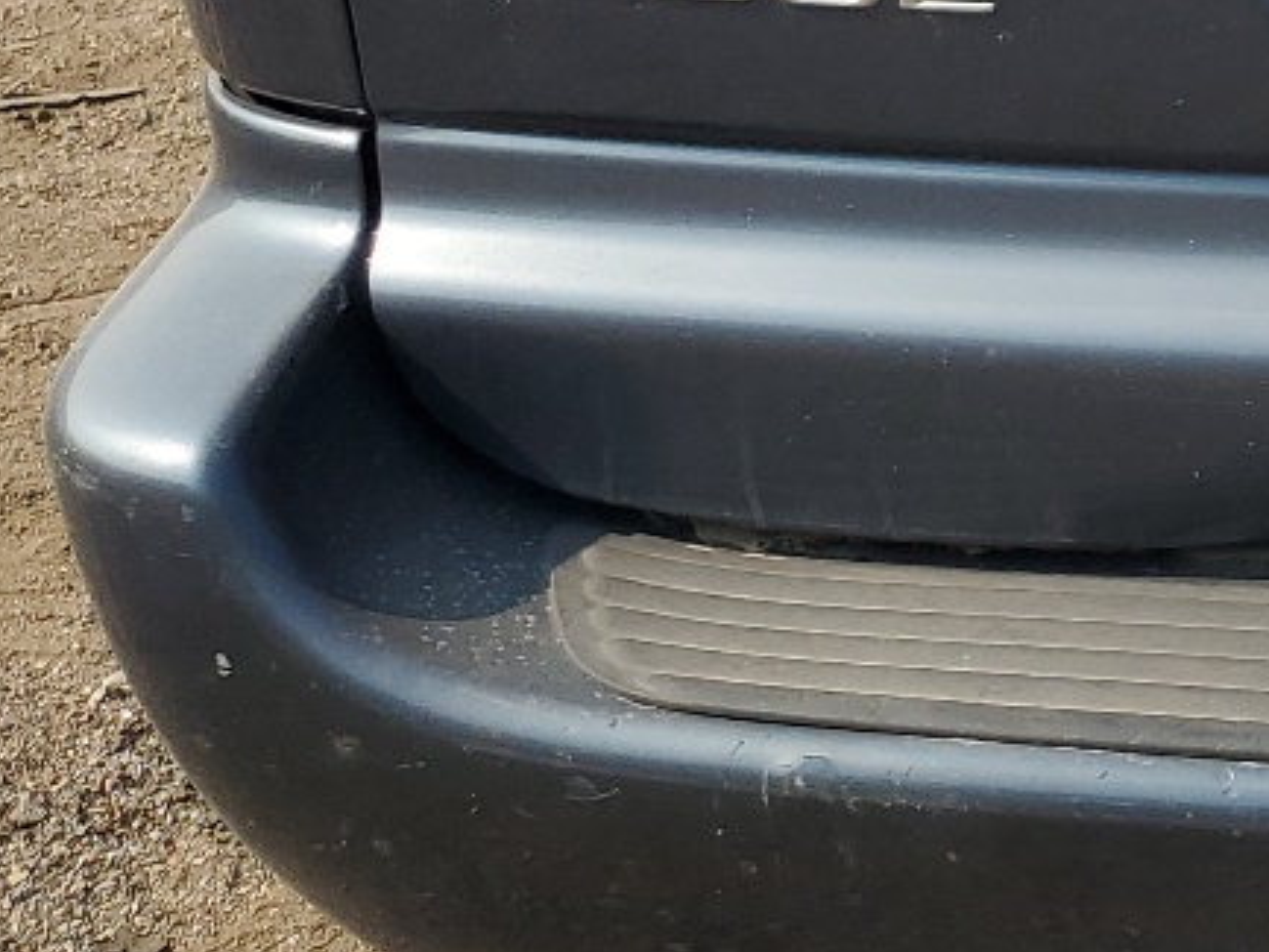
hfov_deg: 17.6
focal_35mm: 96
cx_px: 2081
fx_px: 3520
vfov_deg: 14.4
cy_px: -472
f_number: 1.5
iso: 50
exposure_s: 1/2500
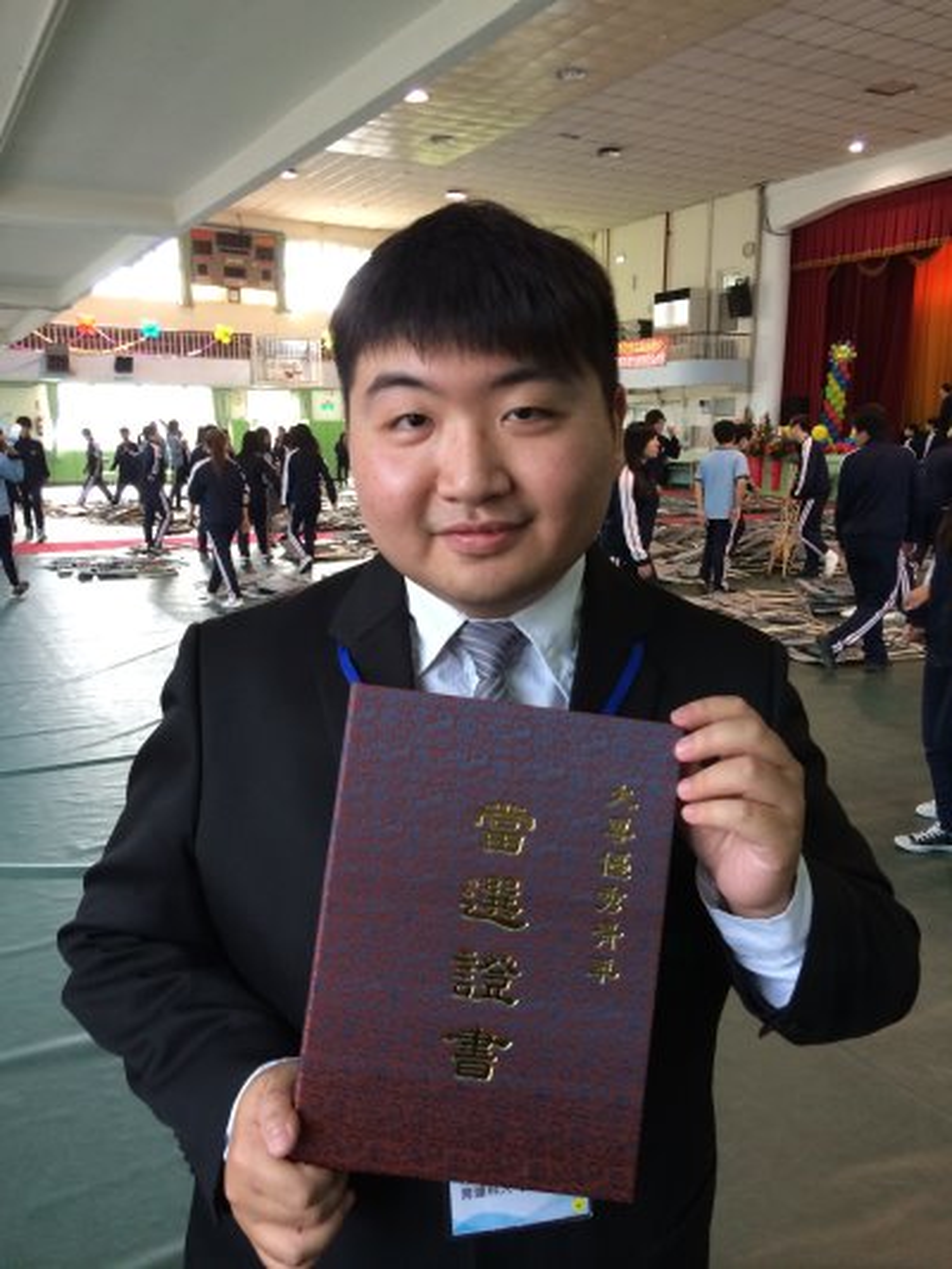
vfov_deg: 60.0
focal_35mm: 30
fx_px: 1100
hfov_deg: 46.8
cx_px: 476
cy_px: 634
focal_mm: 4.12
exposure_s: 1/30
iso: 64
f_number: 2.2
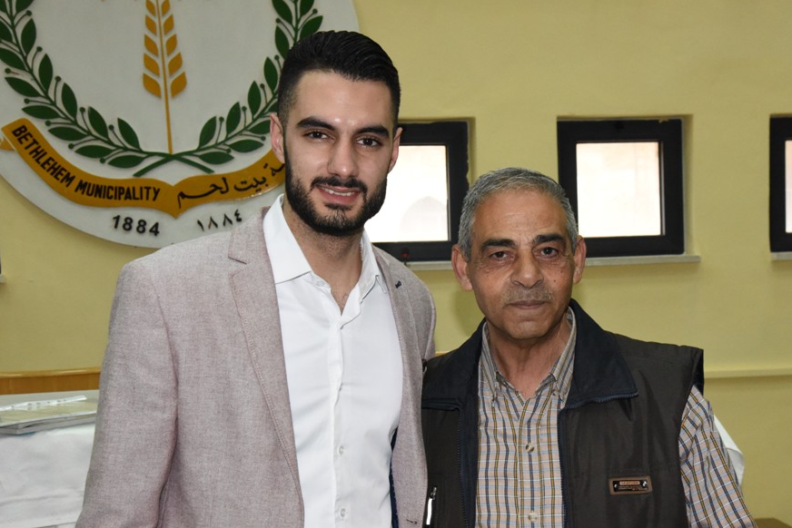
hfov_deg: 36.8
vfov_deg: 25.1
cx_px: 459
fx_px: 1188
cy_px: 304
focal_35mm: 54
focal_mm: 46
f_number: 10
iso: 6400
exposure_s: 1/250
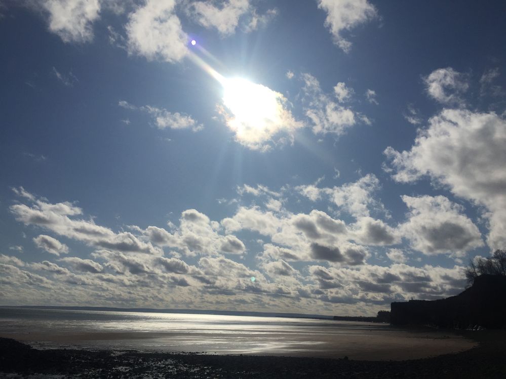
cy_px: 190
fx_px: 424
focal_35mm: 29
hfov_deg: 61.7
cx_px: 253
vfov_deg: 48.2
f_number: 2.2
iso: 32
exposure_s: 1/20000
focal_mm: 4.15
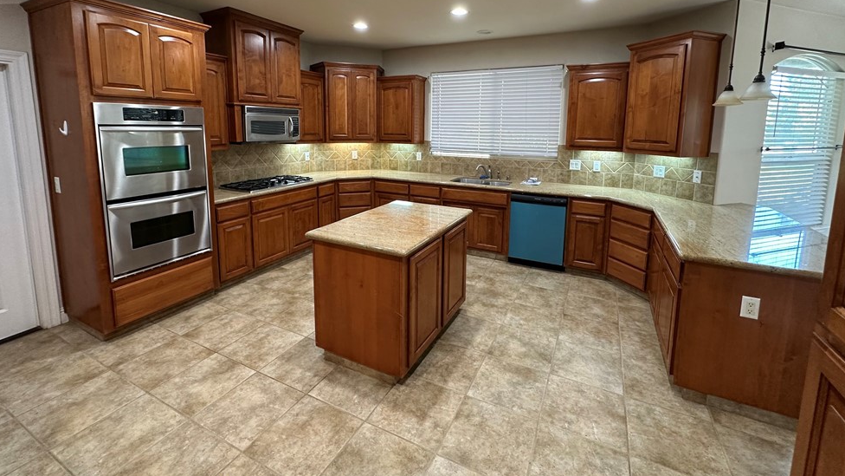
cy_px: 168
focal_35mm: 16
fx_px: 358
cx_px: 425
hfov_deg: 99.4
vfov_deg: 65.7
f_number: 2.2
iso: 200
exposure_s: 1/60
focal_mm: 2.22
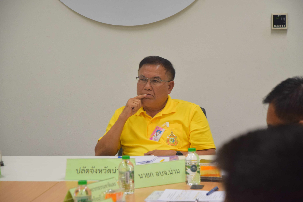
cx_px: 152
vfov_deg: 10.2
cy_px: 101
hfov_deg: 15.2
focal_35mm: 135
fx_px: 1136
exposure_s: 1/80
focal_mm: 90
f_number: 5.6
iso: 1000
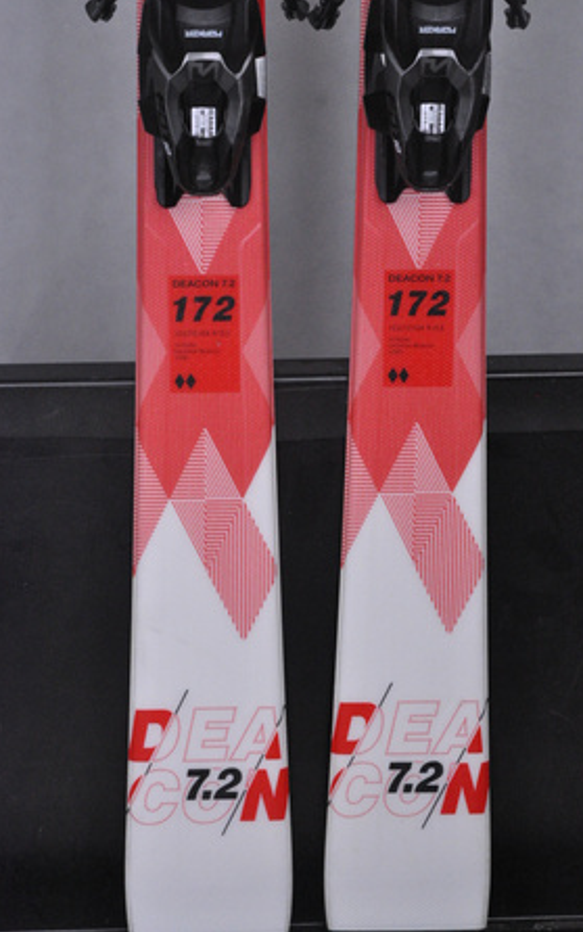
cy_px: 466
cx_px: 304
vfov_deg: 18.0
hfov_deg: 11.3
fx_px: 2935
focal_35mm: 116
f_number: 9.5
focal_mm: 75
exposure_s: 1/125
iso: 3200
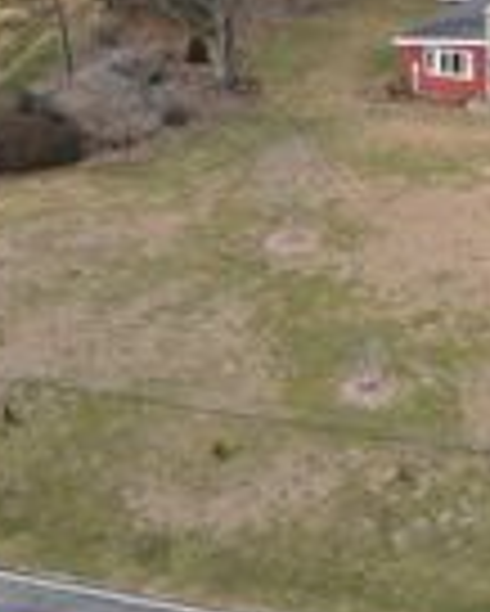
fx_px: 1557
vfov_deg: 21.4
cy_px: -2
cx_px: 625
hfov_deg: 16.9
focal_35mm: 86
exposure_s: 1/160
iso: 100
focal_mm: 4.5
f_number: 2.8
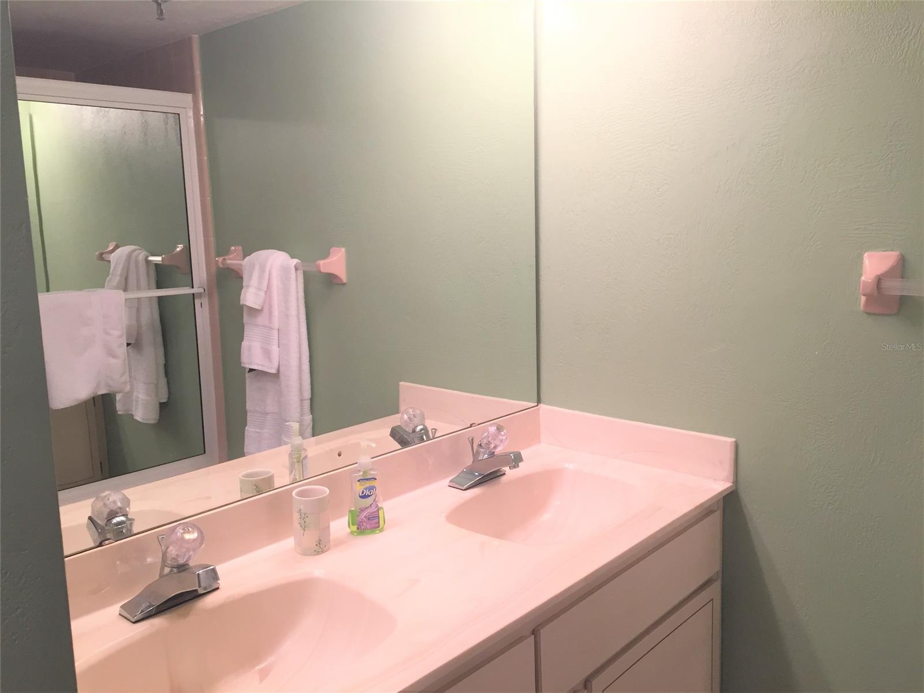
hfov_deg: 61.7
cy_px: 346
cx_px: 462
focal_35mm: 29
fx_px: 774
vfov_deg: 48.2
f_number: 2.2
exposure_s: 1/30
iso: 32
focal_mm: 4.15
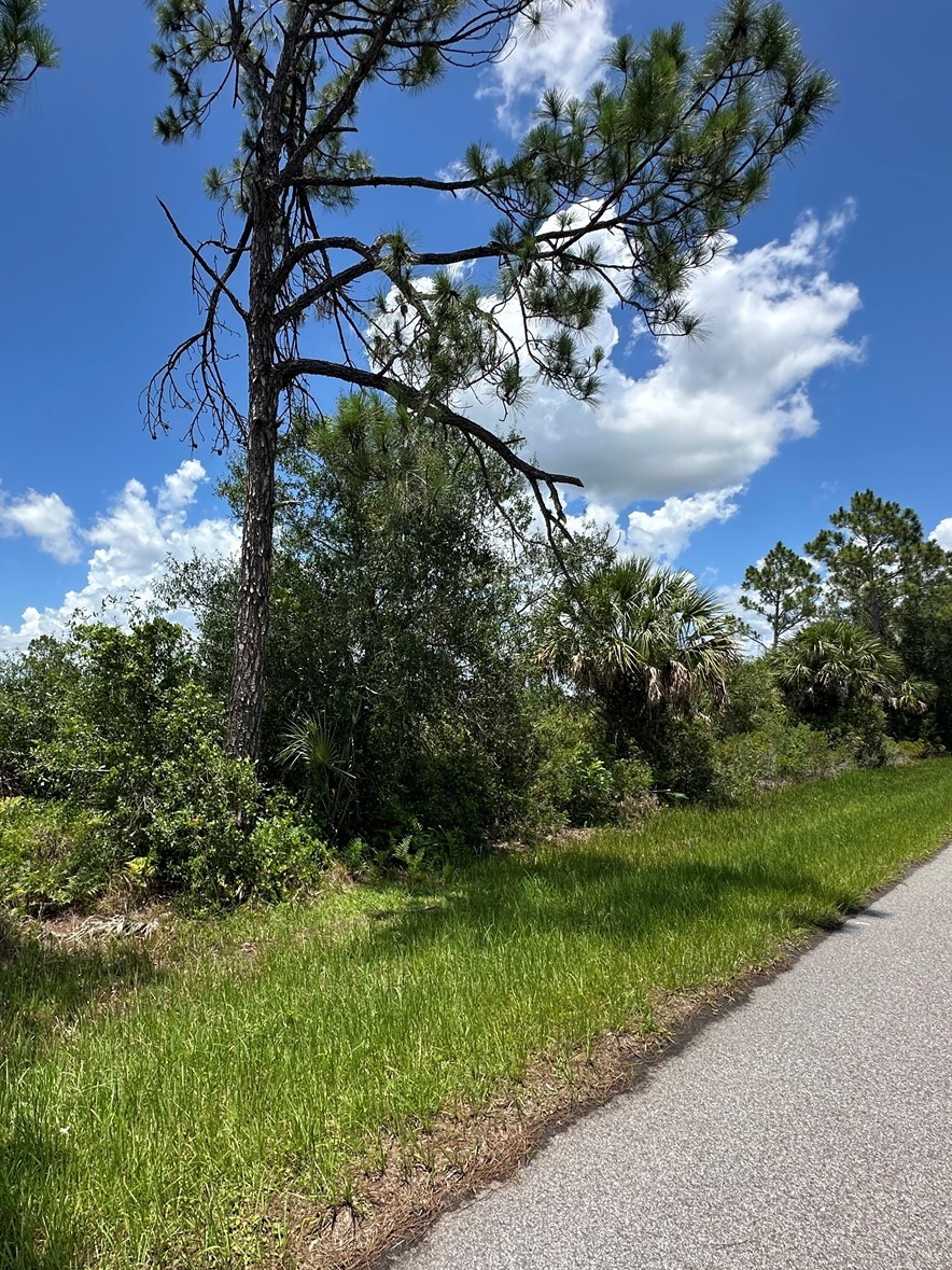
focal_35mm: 19
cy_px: 637
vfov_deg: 84.7
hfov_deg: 66.7
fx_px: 697
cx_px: 311
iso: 40
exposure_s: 1/1715
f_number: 2.2
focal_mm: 2.22
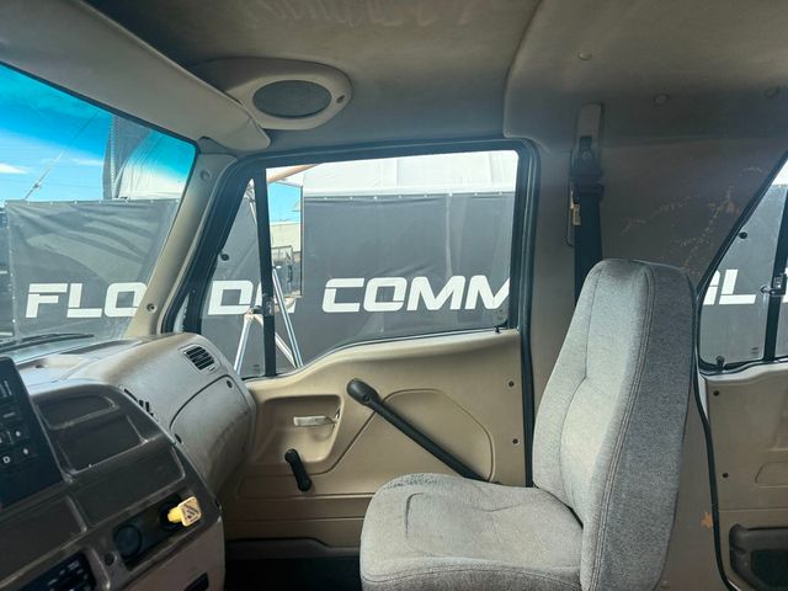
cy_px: 296
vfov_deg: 56.8
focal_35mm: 24
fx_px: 546
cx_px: 394
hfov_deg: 71.6
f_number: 1.78
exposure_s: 1/1106
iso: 100
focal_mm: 6.76
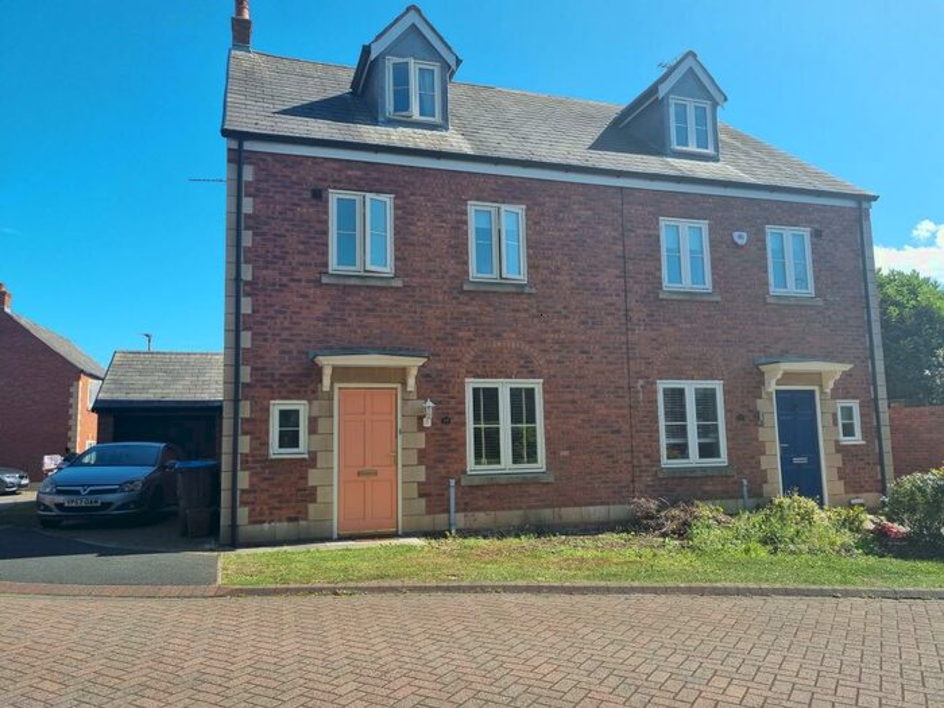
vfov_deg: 53.1
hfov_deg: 67.3
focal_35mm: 26
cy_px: 354
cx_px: 472
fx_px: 709
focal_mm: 5.4
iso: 50
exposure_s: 1/1844
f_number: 1.8
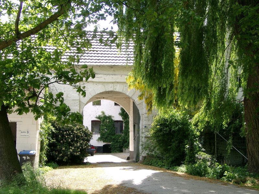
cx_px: 130
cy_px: 97
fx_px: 449
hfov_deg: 32.2
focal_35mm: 60
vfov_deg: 24.4
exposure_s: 1/136
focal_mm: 12.52
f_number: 4
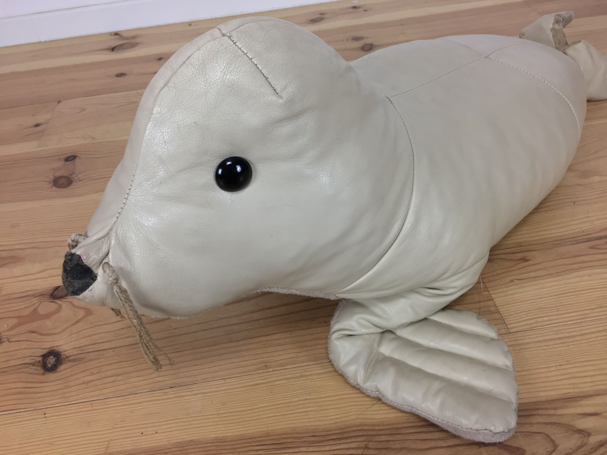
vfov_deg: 48.2
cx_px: 304
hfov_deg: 61.7
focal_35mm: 29
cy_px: 228
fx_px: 509
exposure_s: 1/33
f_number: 2.2
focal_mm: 4.15
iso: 40
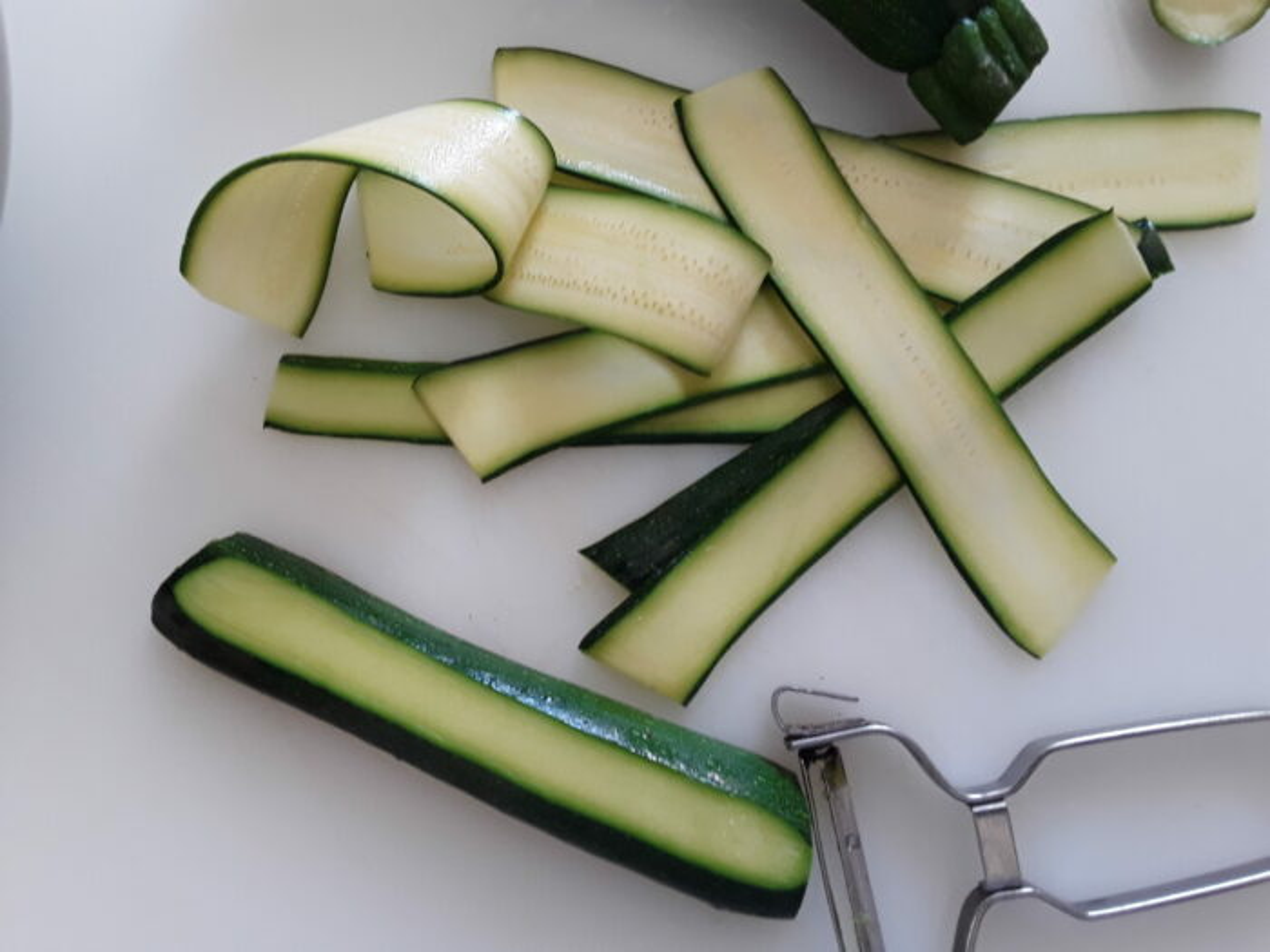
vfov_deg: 51.4
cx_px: 635
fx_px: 991
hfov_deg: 65.3
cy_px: 476
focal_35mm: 27
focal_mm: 2.91
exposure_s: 1/33
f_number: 1.9
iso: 64
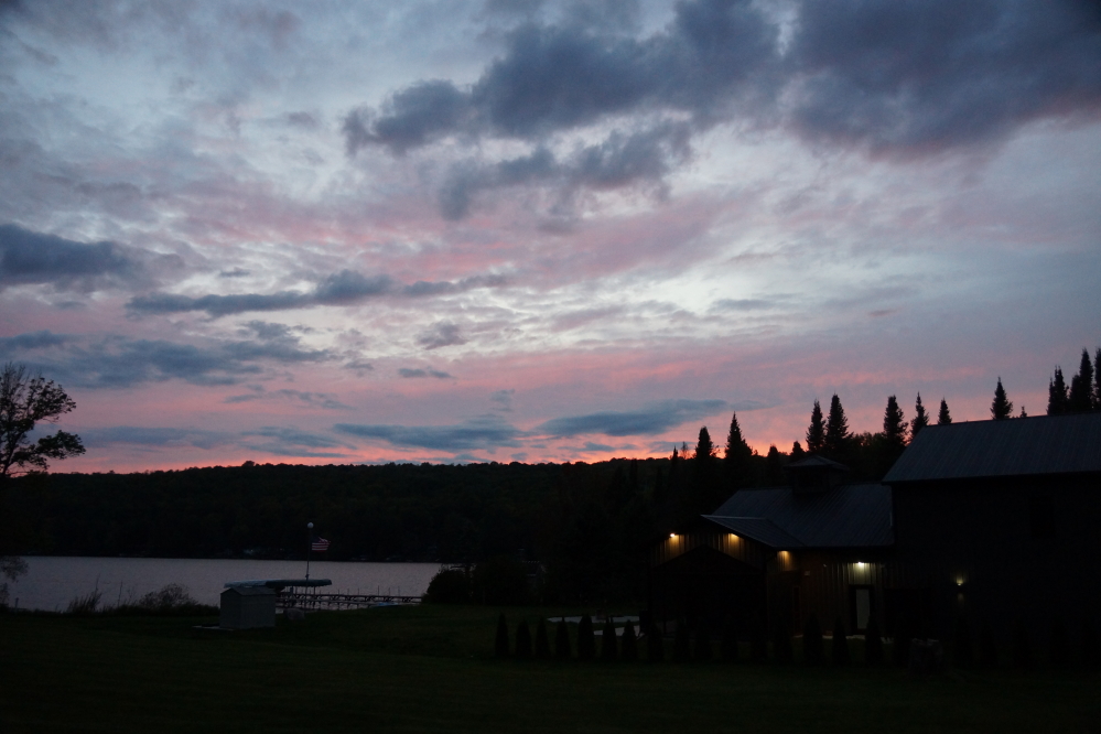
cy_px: 367
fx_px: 917
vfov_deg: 43.6
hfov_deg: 61.9
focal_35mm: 30
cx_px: 550
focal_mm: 20
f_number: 4
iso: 1000
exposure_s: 1/60
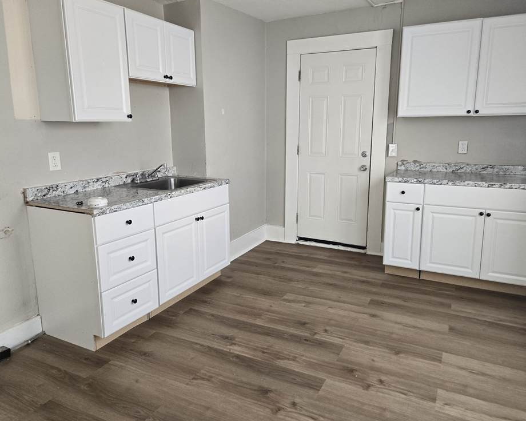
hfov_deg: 68.0
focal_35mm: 25
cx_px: 279
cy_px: 206
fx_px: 389
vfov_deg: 56.8
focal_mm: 5.4
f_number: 1.8
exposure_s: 1/180
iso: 200
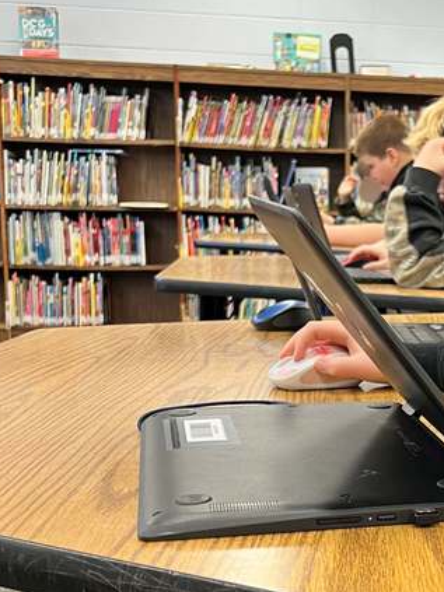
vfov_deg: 30.5
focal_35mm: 63
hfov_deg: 22.0
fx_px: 1078
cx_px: 493
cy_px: 395
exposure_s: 1/60
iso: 100
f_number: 1.5
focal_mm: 5.7
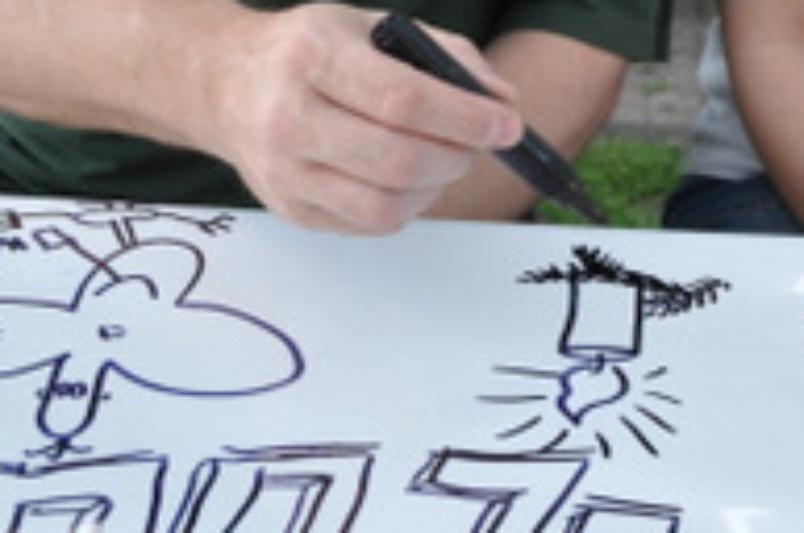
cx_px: 775
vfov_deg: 18.6
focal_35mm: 70
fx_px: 1561
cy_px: -62
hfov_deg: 27.5
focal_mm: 18
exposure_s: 1/100
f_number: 5
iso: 400
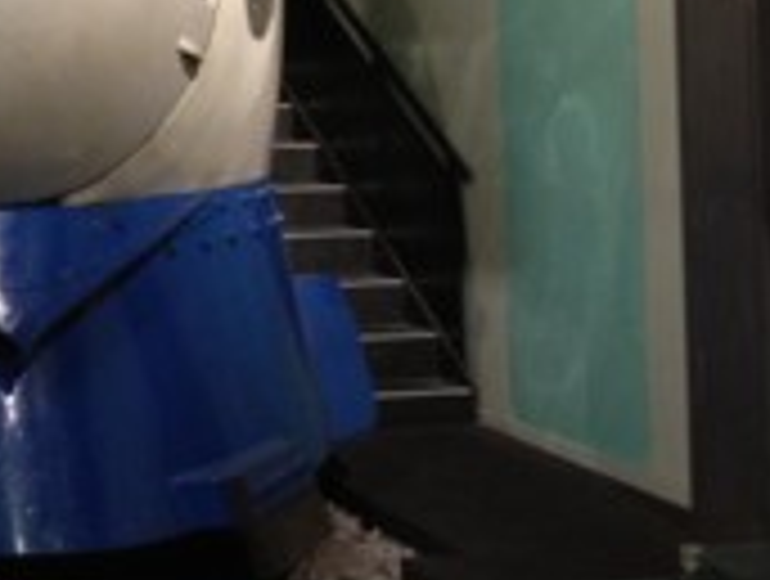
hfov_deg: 20.2
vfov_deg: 15.7
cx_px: -108
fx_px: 2051
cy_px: -58
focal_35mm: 92
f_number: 2.4
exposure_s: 1/20
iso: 200
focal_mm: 4.28
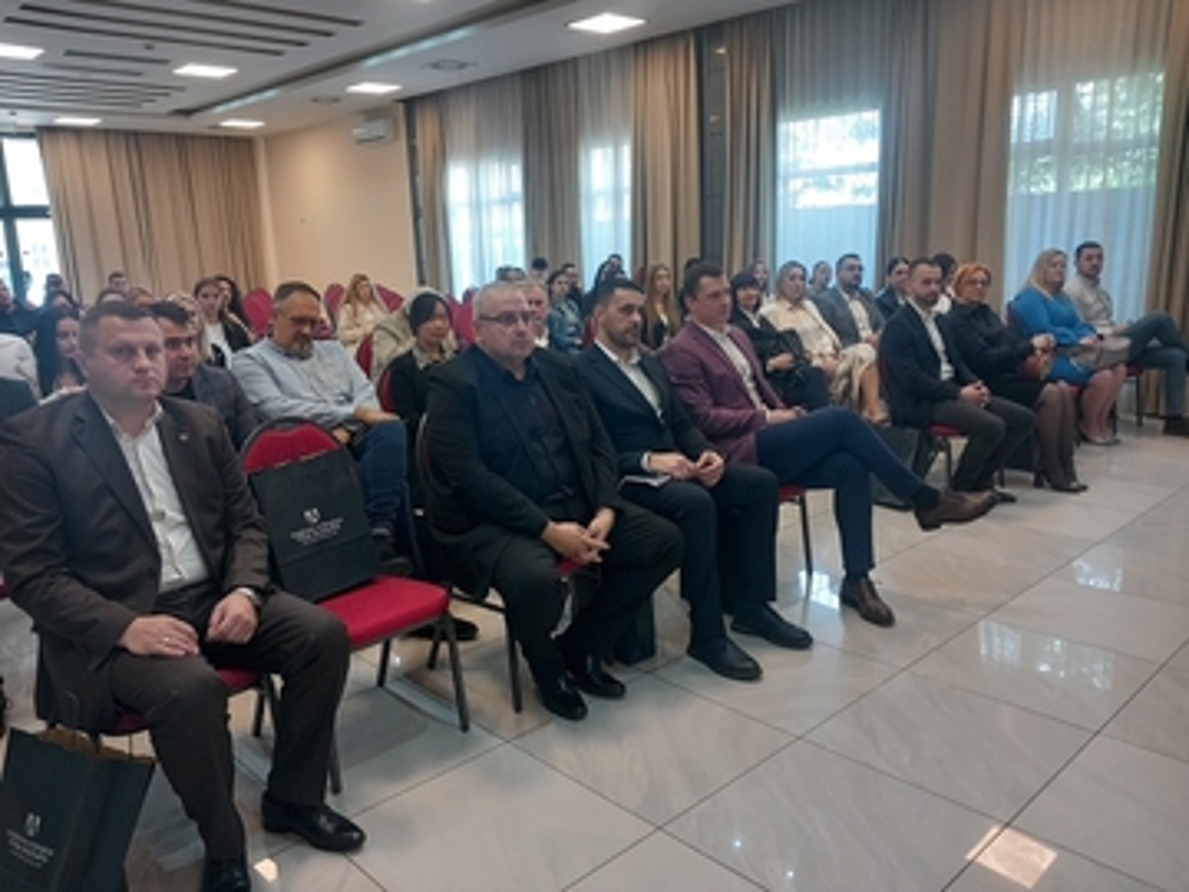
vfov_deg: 51.4
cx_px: 594
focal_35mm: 27
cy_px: 446
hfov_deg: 65.3
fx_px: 927
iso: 160
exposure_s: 1/33
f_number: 1.8
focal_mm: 4
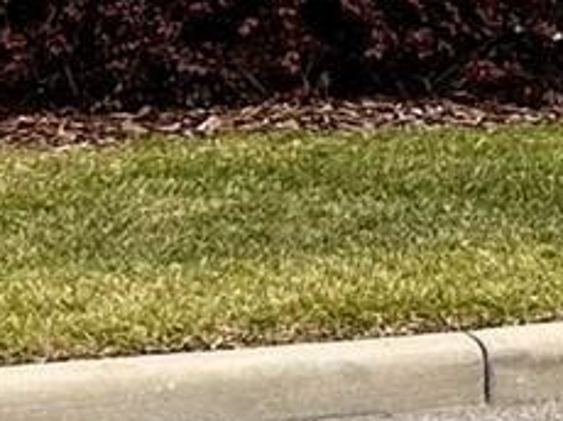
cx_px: 1006
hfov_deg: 10.3
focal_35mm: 181
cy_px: -311
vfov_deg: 7.9
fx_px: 2941
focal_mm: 5.7
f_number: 1.5
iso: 50
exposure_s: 1/5882
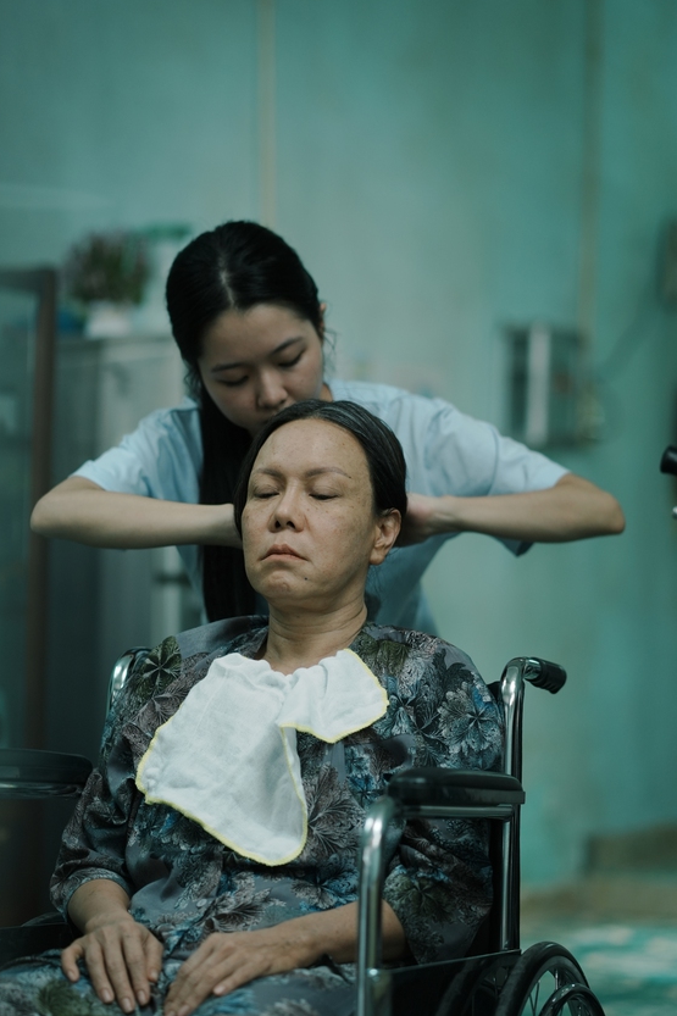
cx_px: 311
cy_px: 504
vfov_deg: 20.8
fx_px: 2765
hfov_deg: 14.0
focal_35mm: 98
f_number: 2.2
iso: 320
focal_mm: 85
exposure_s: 1/125
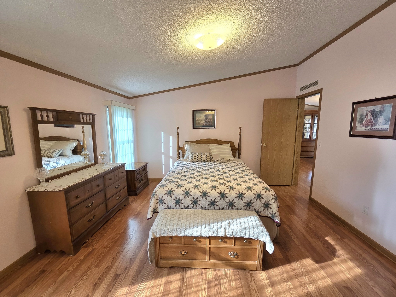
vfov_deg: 89.9
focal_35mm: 13
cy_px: 148
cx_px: 198
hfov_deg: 106.2
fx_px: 149
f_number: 2.2
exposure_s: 1/60.2
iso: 160
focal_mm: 2.2
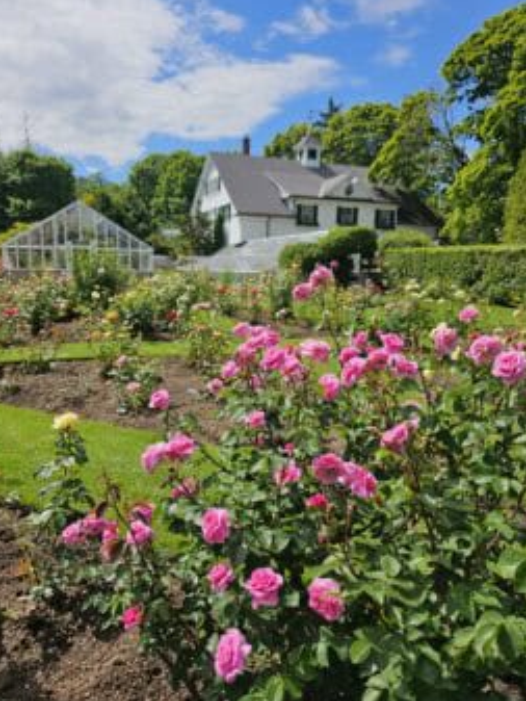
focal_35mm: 24
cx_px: 260
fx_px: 486
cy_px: 343
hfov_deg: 56.8
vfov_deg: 71.6
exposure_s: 1/994
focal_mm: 6.3
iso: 10
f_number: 1.7
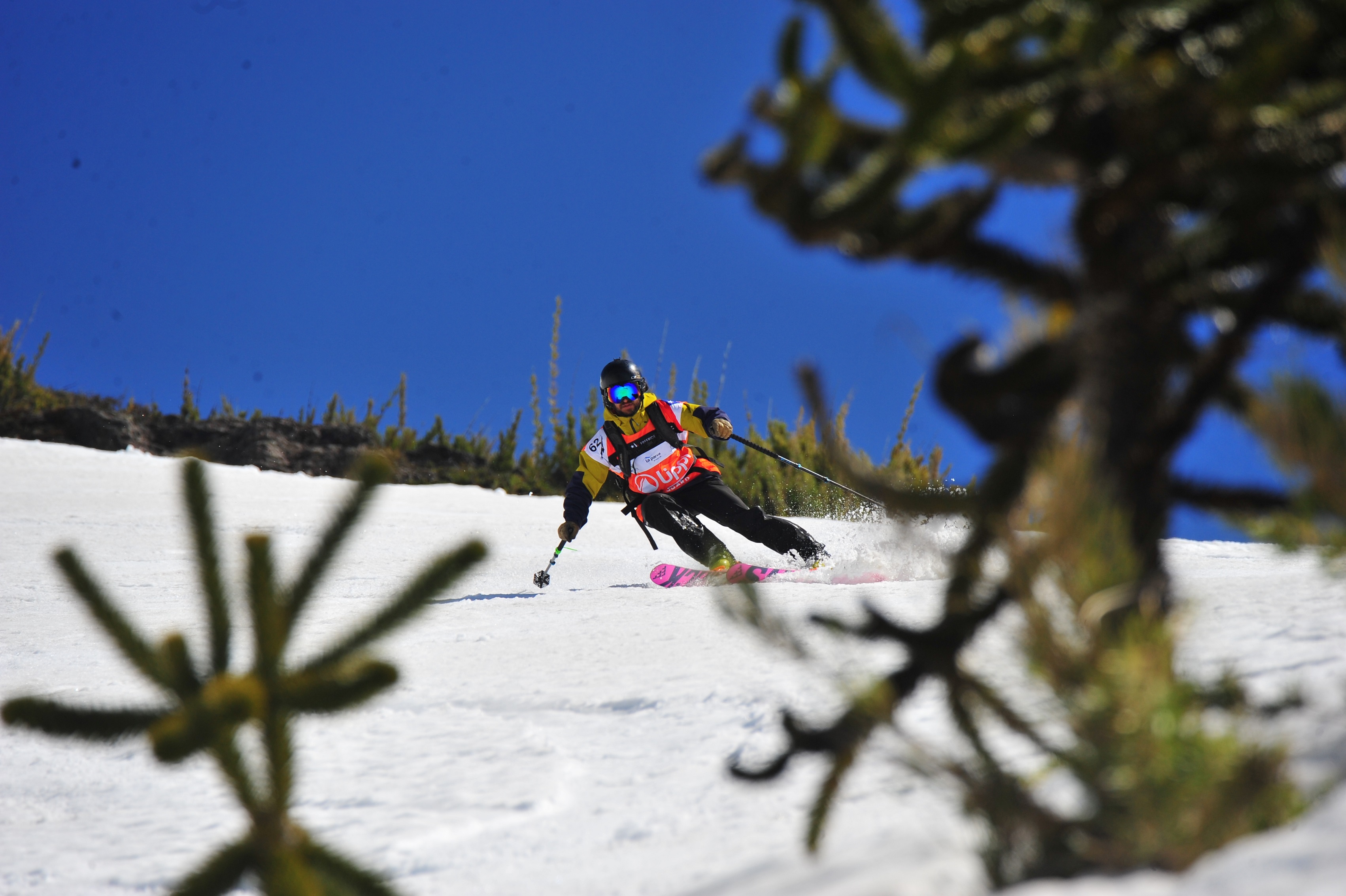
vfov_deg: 3.0
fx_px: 17188
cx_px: 673
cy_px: 448
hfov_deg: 4.5
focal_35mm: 460
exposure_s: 1/1600
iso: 320
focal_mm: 460
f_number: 8
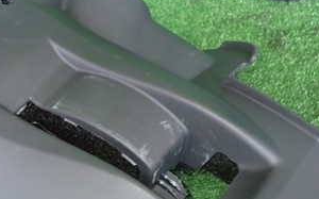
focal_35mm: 53
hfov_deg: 37.1
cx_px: 71
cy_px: 156
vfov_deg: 24.0
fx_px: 460
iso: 200
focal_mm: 4.5
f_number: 2
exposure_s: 1/30
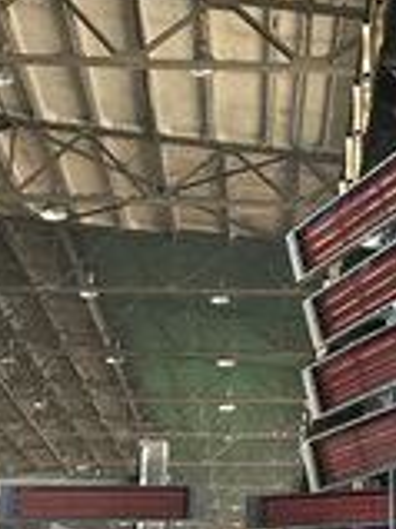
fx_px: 1252
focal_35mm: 82
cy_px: 223
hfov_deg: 17.7
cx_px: 349
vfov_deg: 23.8
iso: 125
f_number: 2.2
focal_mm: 4.15
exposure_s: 1/17
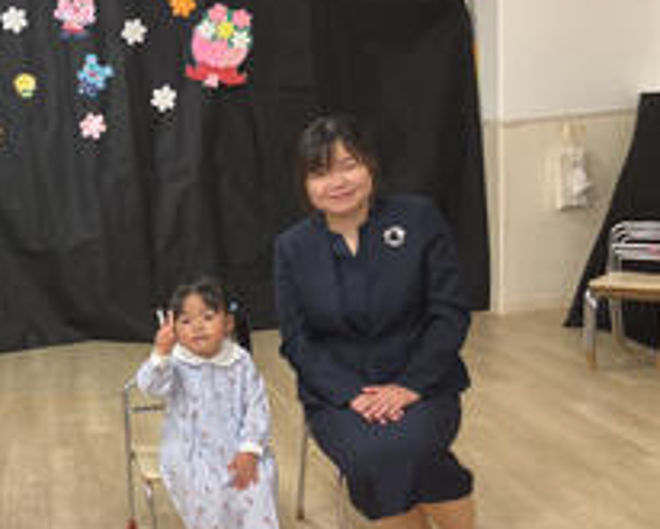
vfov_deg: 28.5
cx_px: 22
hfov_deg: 32.9
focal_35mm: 53
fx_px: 1036
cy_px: 330
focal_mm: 3.99
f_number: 1.8
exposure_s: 1/50
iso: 80
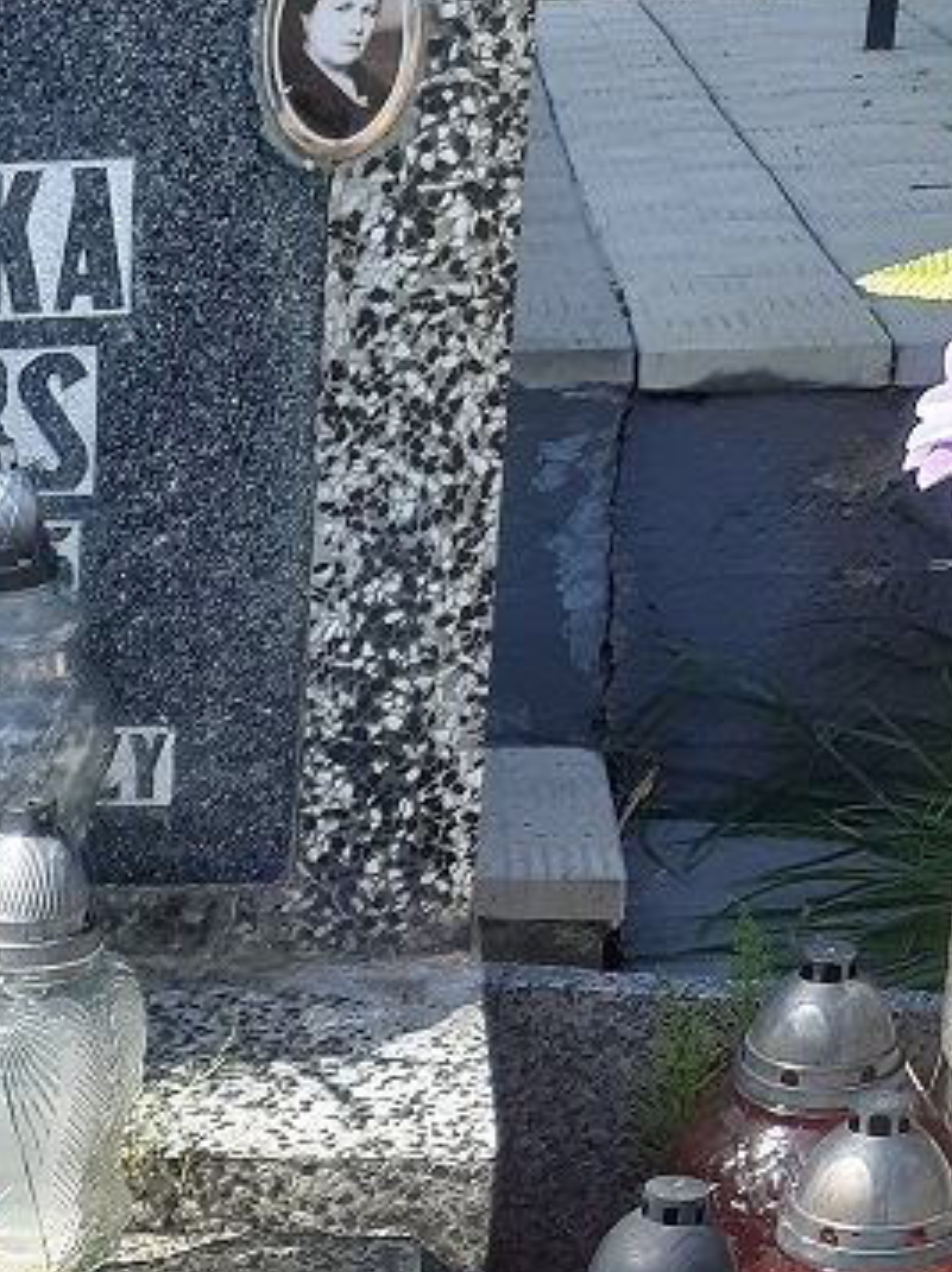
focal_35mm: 84
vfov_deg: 21.2
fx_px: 3086
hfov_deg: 16.1
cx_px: -446
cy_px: 1635
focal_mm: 3.92
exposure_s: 1/1678
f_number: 1.7
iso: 40
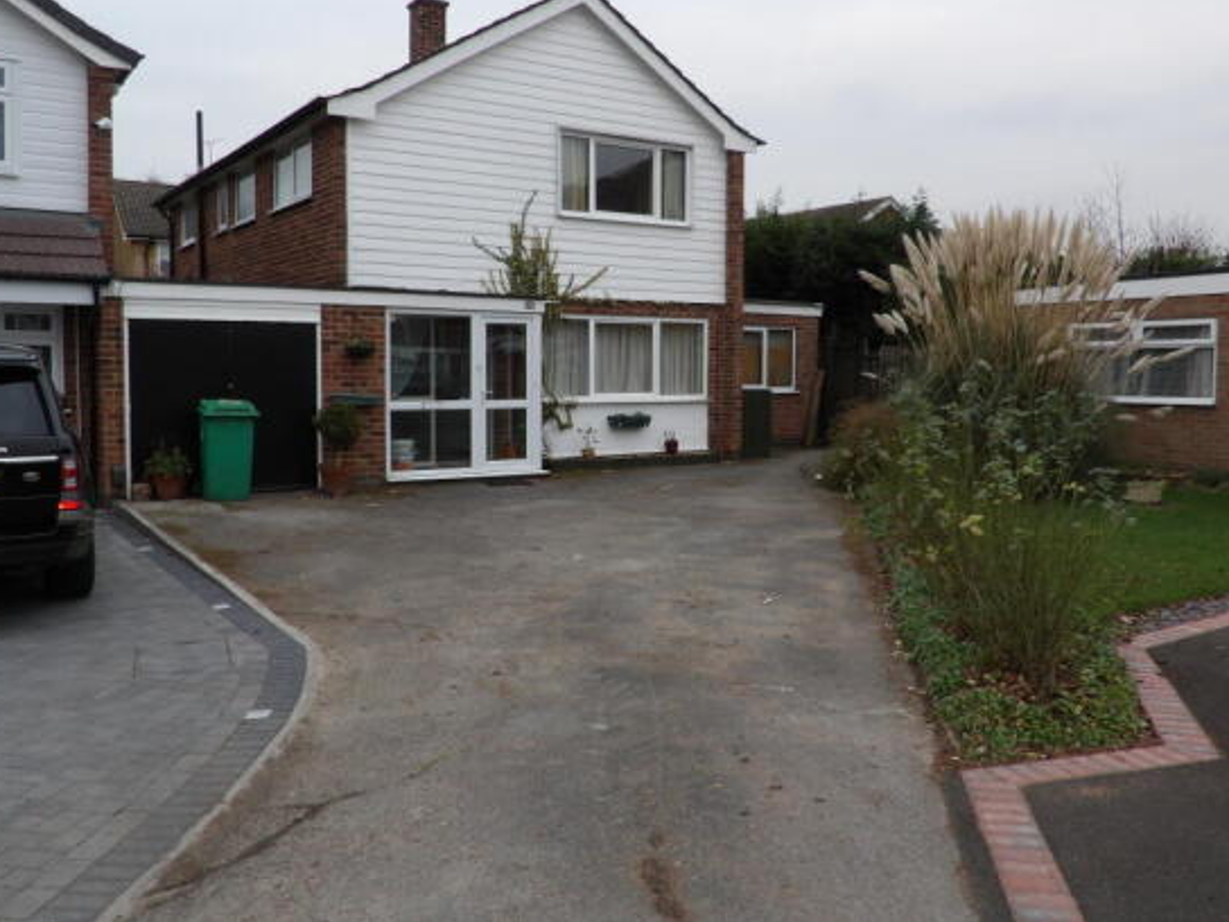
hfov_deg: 60.0
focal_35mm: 30
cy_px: 433
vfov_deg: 46.8
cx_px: 627
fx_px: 1065
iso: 100
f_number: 4.3
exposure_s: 1/82
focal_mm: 5.1
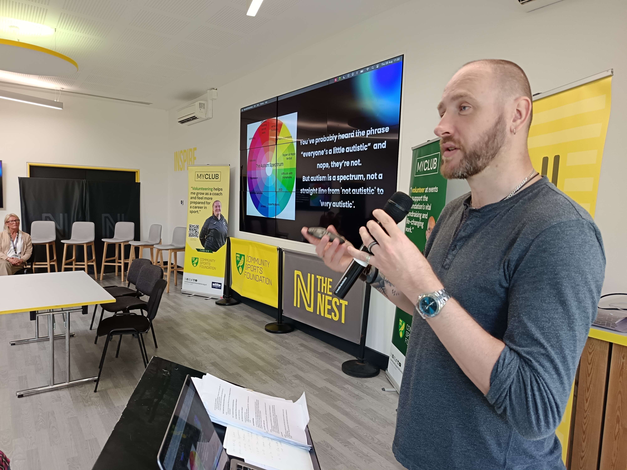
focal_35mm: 24
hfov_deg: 71.6
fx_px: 435
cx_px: 314
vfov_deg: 56.8
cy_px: 235
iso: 984
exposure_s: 1/100
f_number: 1.75
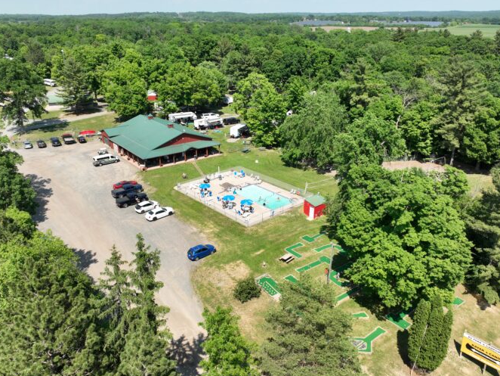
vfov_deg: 48.3
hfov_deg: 61.6
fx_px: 419
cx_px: 245
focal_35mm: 29
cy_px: 188
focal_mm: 12.29
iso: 100
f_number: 2.8
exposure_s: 1/160
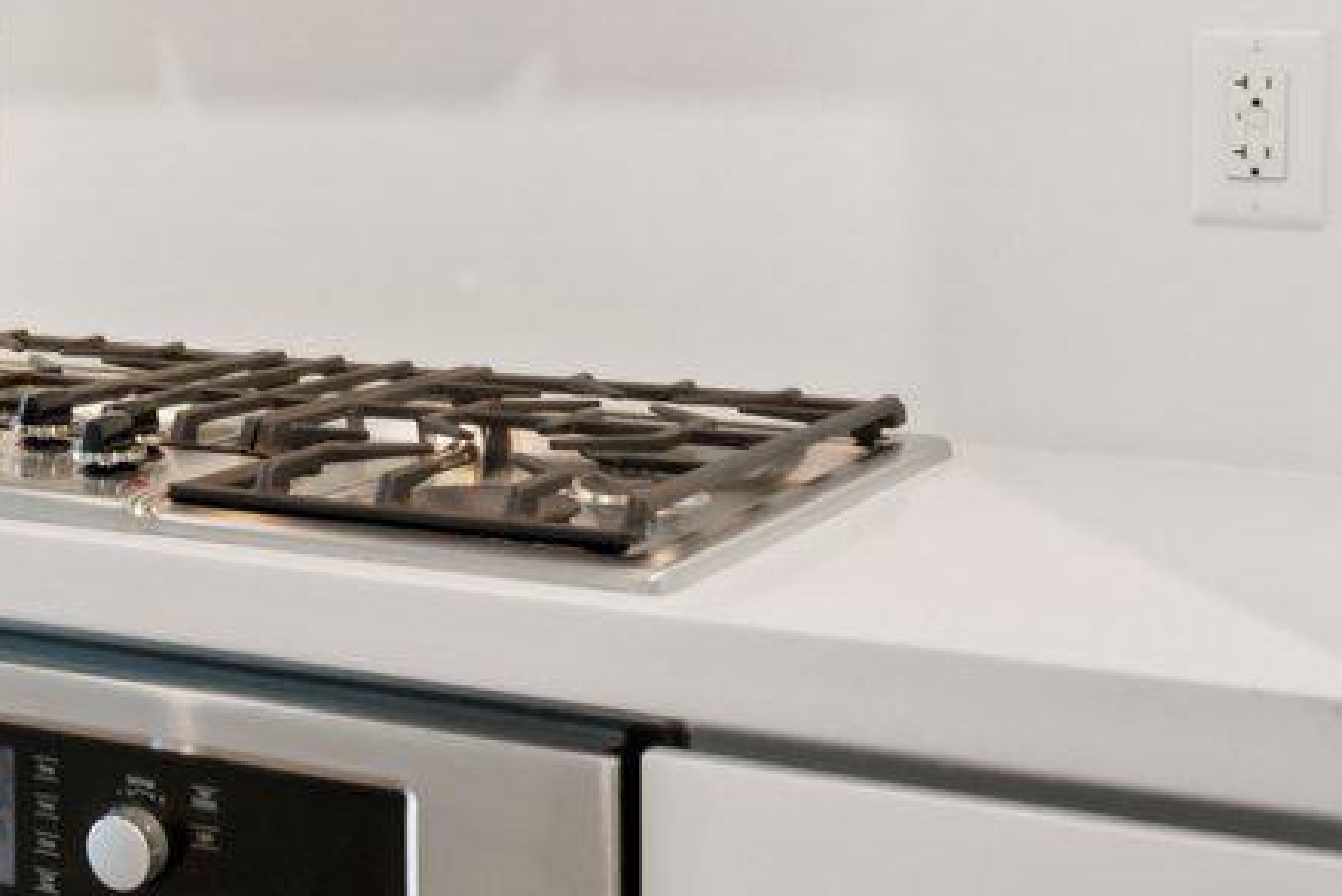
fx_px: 2610
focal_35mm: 70
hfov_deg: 27.1
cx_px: -34
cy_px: 47
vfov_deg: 19.0
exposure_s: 1/50
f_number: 7.1
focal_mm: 15
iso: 400
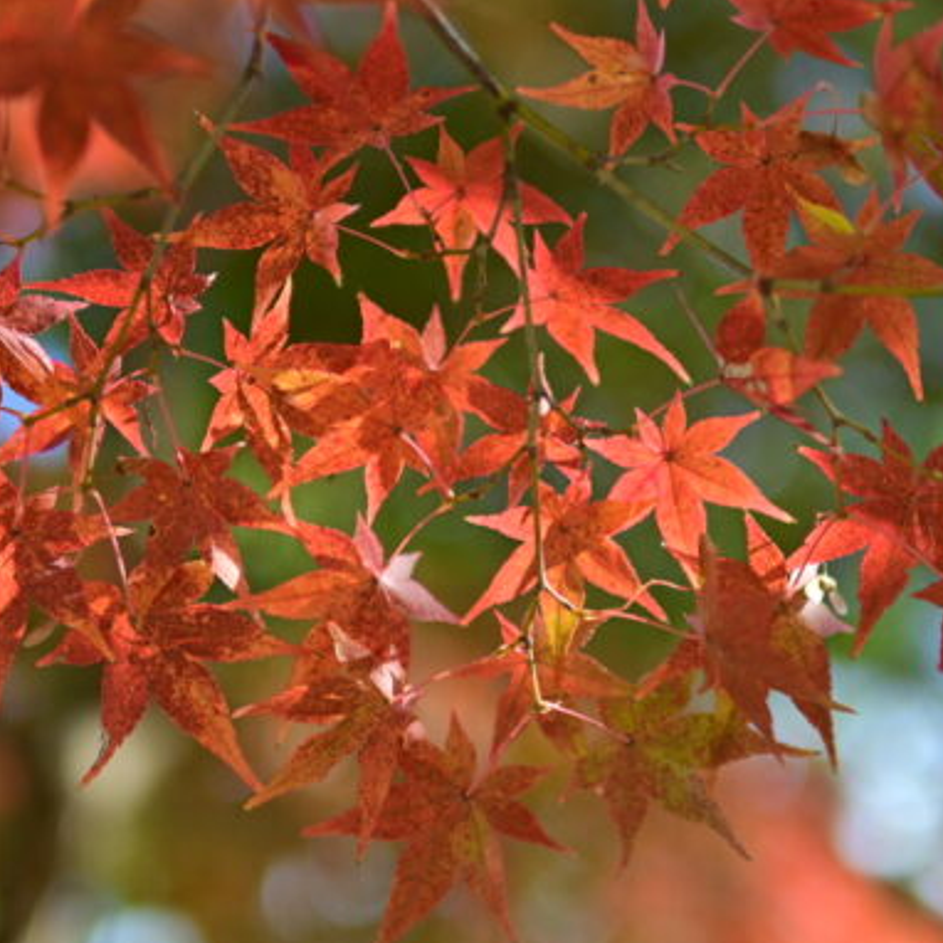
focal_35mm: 80
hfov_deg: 21.6
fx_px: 2466
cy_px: 394
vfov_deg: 21.6
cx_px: 548
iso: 100
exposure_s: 1/1250
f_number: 1.4
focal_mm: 30
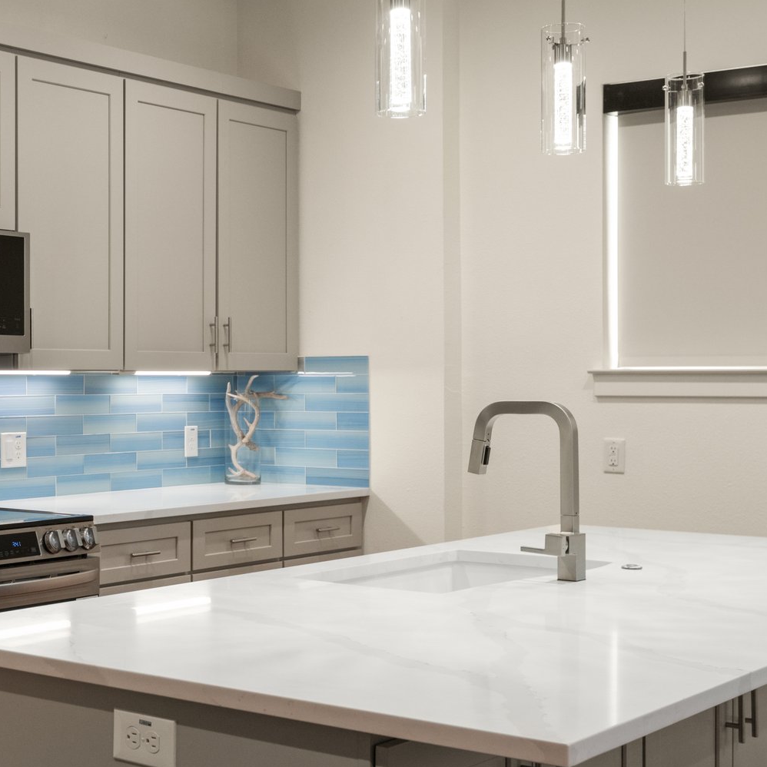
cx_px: 120
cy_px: 420
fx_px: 1529
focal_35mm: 61
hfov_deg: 27.4
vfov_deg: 28.1
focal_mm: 35
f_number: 13
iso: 400
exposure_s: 1/30
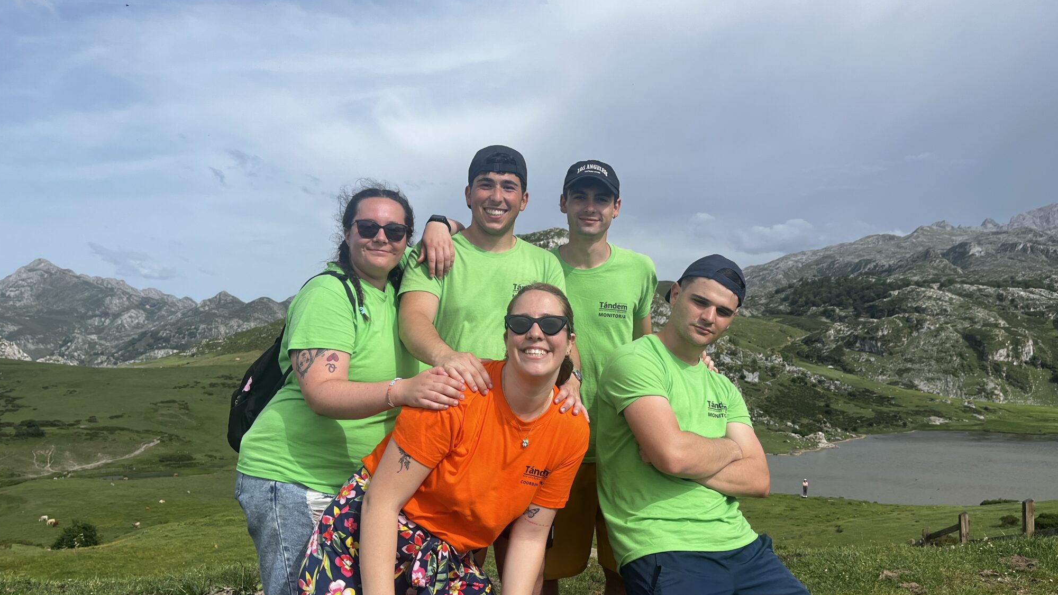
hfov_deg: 66.1
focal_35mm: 29
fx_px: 814
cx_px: 525
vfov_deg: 40.2
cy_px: 302
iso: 50
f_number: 1.6
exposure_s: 1/4310
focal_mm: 5.1
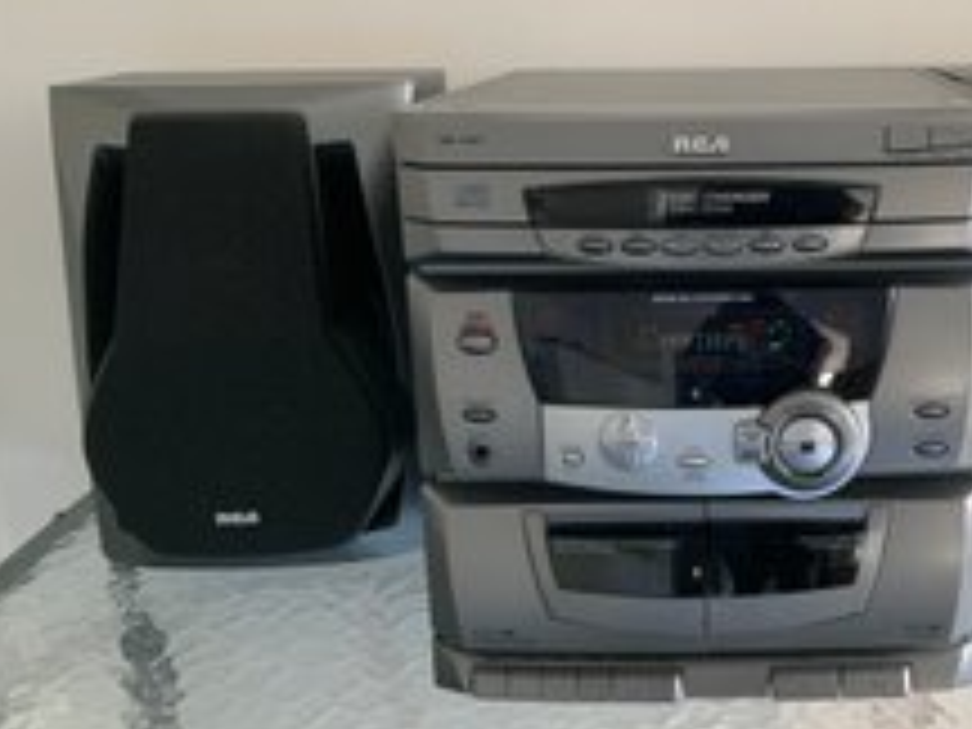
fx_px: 1292
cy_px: 376
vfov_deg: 31.5
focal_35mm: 46
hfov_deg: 39.9
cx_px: 745
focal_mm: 3
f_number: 1.8
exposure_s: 1/73
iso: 64
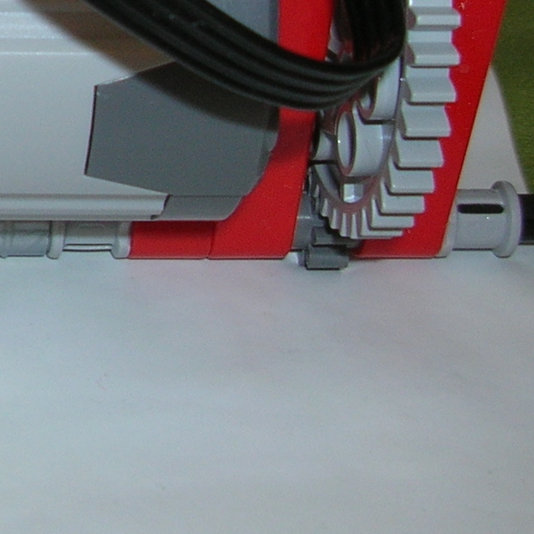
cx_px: -249
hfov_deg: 14.3
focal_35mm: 114
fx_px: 1990
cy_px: -142
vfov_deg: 14.7
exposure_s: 1/60.1
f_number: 2.8
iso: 50
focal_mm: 5.8
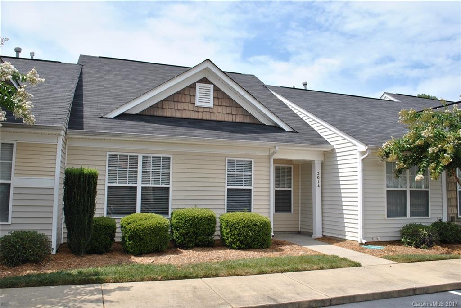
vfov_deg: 43.7
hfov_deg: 61.9
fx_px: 384
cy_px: 154
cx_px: 230
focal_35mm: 30
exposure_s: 1/320
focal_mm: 20
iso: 100
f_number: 9
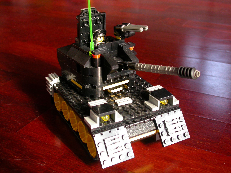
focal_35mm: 49
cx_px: 116
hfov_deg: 38.9
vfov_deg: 29.7
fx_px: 327
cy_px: 86
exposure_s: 1/40.1
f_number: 2.8
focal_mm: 10.2
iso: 100
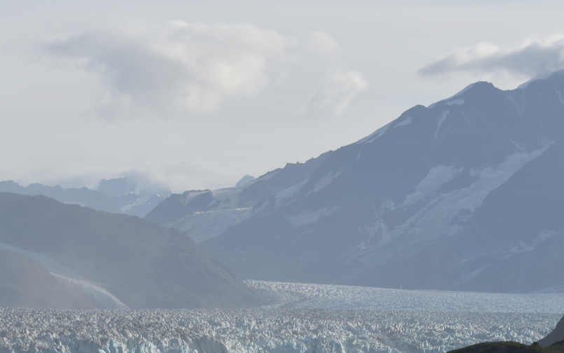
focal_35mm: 197
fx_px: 3028
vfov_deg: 6.7
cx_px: 341
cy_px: 270
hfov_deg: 10.6
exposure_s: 1/320
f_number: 9
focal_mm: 122
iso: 100
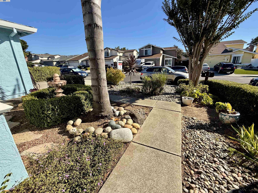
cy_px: 96
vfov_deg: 85.7
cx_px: 129
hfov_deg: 102.1
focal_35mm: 14
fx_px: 104
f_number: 2.2
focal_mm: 2.22
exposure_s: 1/1235
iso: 50
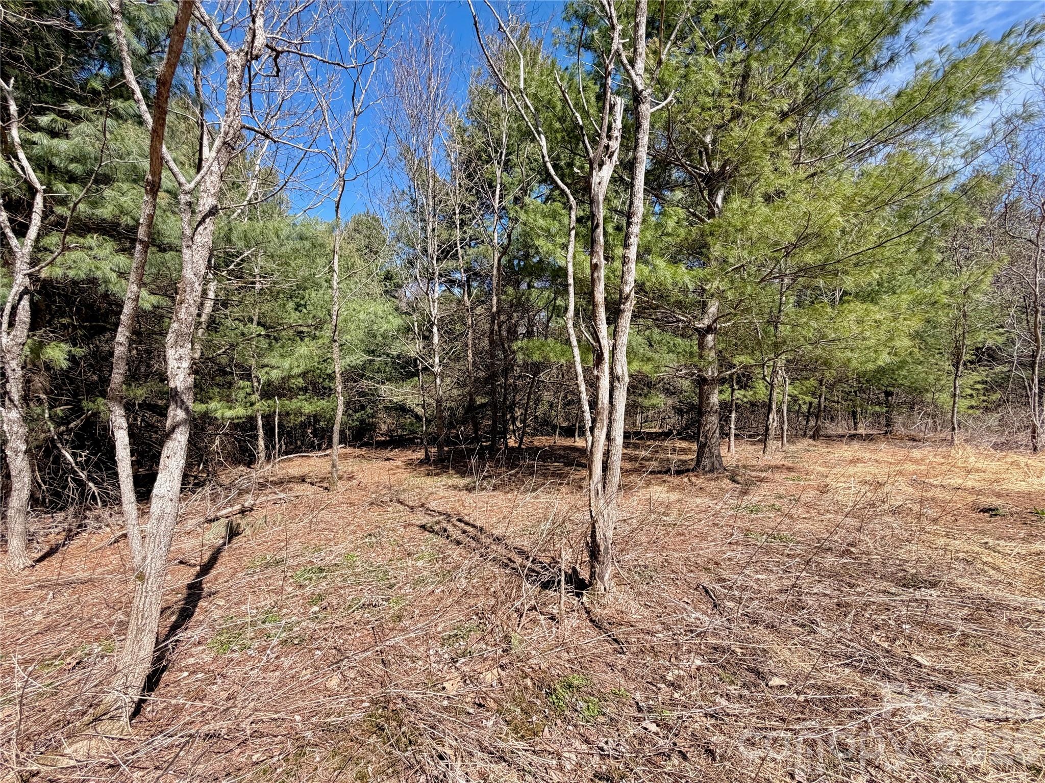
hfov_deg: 102.1
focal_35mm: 14
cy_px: 392
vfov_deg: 85.7
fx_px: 423
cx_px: 522
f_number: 2.2
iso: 40
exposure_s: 1/742
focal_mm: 2.22
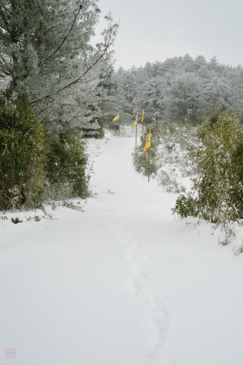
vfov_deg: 67.4
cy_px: 182
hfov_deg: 47.8
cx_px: 122
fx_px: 274
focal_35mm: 27
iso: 640
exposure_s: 1/250
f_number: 22
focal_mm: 18
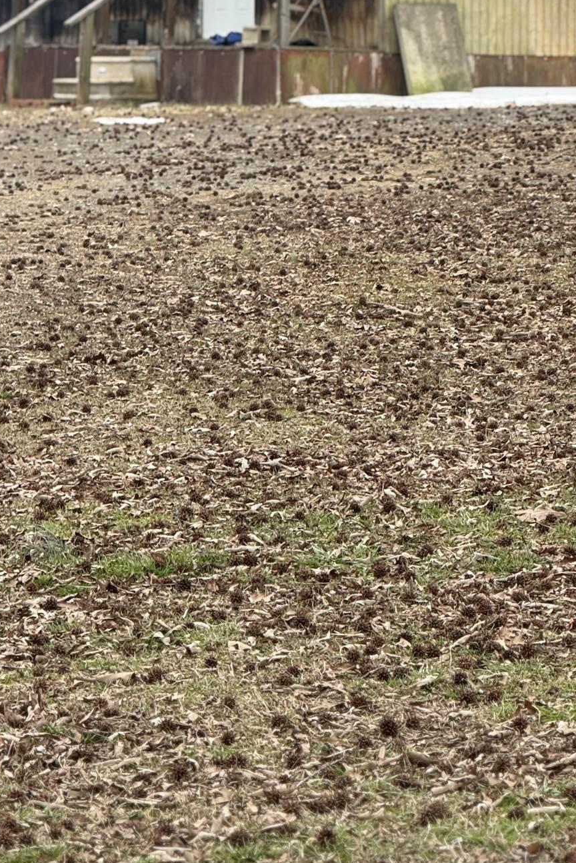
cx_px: 257
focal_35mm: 222
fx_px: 5325
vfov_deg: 9.3
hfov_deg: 6.2
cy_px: 253
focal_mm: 15.66
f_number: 2.8
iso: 64
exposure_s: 1/254
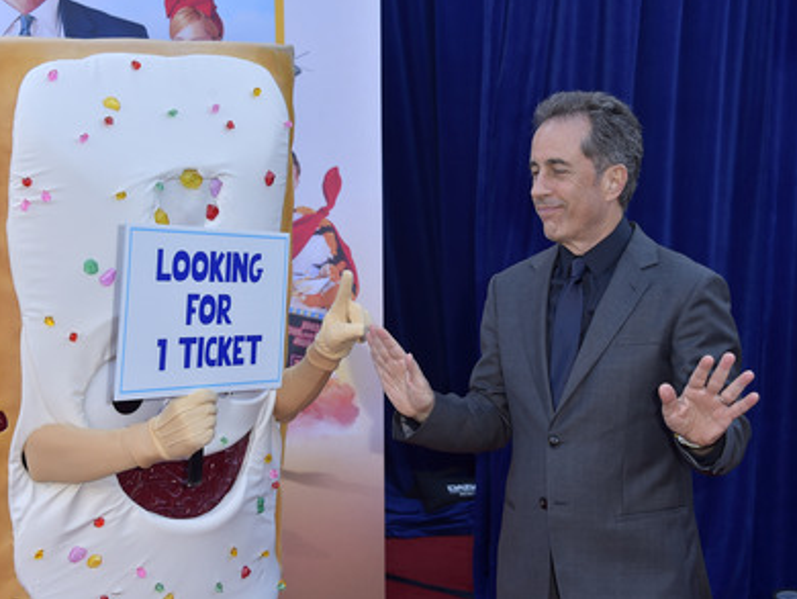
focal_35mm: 61
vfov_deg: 24.1
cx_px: 370
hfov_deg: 31.7
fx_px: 1405
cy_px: 296
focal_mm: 55
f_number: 6.3
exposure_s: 1/250
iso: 320
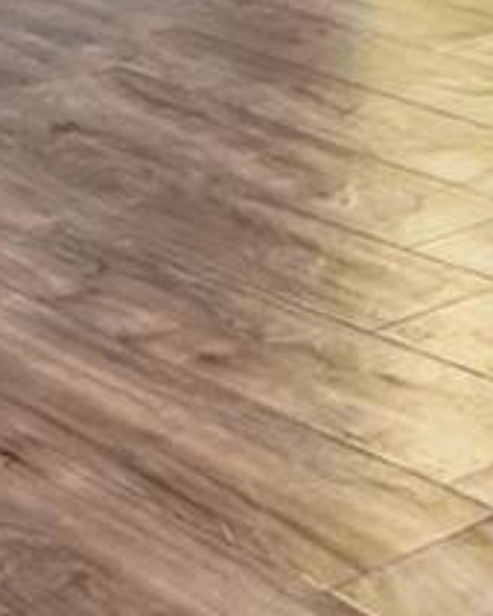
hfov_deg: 10.0
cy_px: -561
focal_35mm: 114
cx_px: 1502
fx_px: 2078
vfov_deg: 14.4
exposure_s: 1/100
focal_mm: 16
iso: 1600
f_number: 4
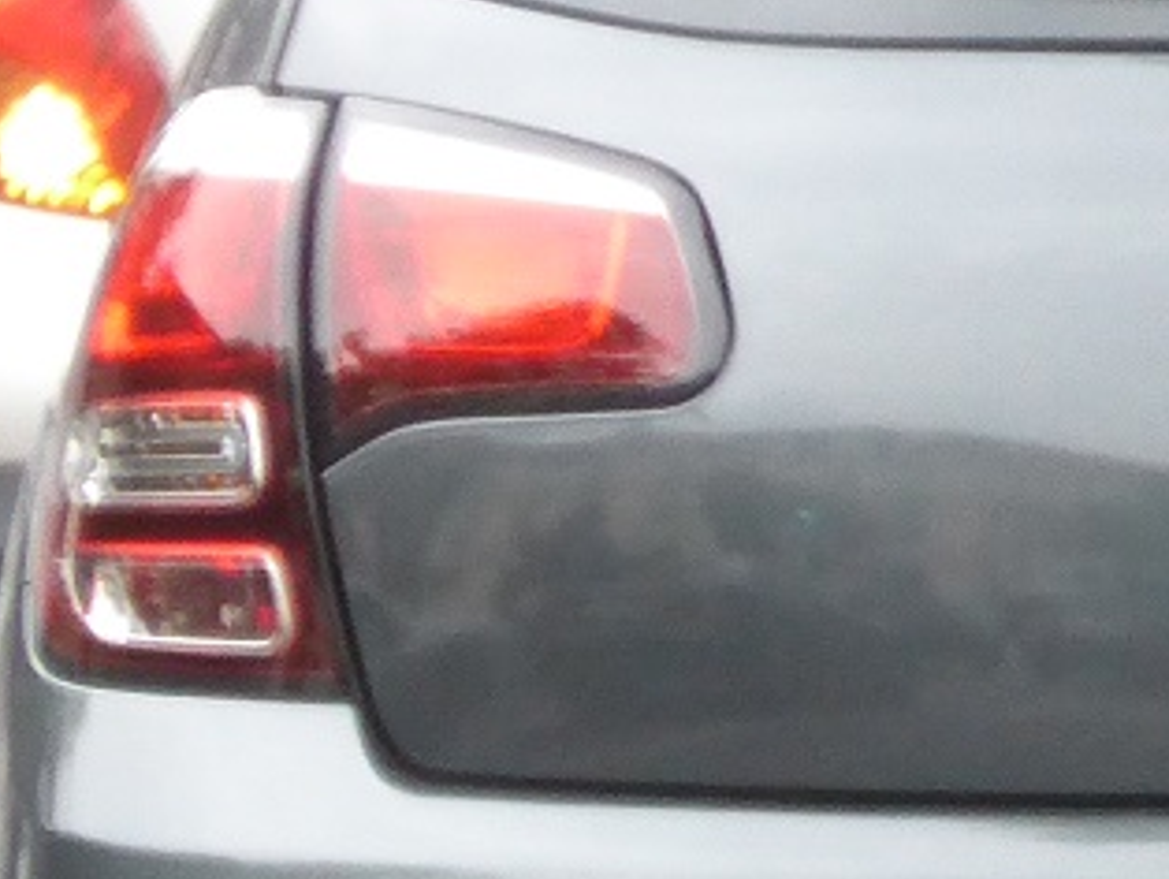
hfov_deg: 0.9
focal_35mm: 2230
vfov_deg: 0.7
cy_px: 693
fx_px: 75366
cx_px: 2126
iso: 400
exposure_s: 1/100
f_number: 6
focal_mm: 73.1
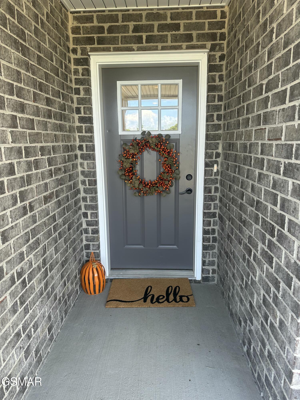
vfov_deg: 71.6
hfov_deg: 56.8
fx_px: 277
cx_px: 150
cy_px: 200
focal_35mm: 24
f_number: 1.78
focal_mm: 6.86
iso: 80
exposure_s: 1/173
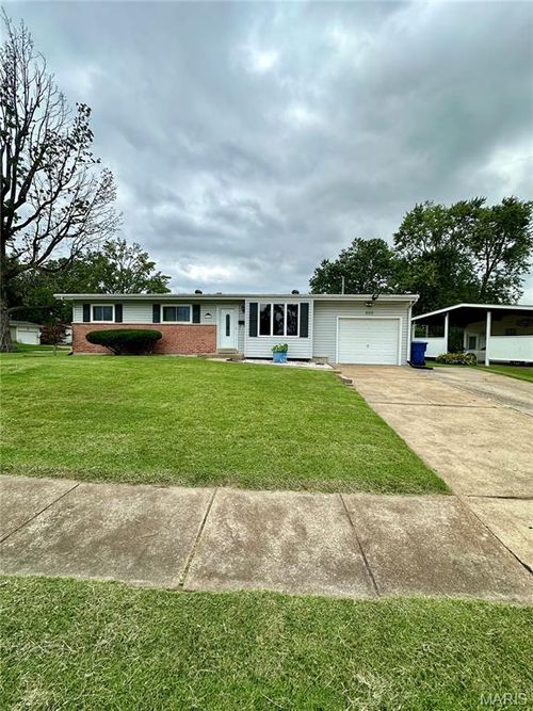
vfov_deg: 102.1
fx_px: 288
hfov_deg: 85.7
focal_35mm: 14
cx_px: 266
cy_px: 356
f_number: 2.2
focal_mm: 2.22
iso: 40
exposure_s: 1/1276
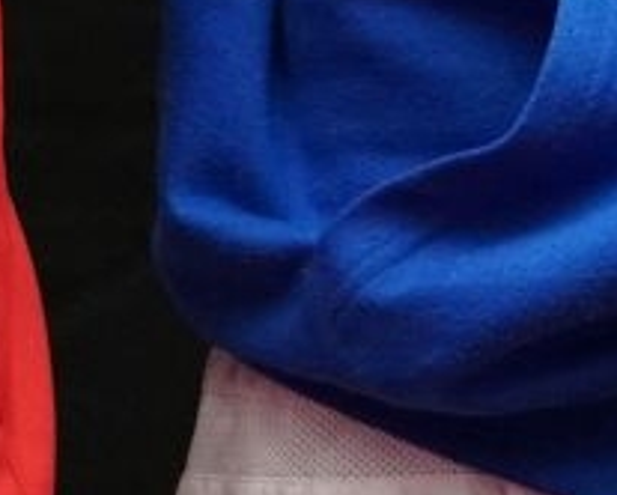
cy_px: -734
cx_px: 1255
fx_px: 27381
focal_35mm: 1498
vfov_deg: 1.0
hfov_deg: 1.3
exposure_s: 1/1000
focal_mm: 184
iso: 4000
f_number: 2.8
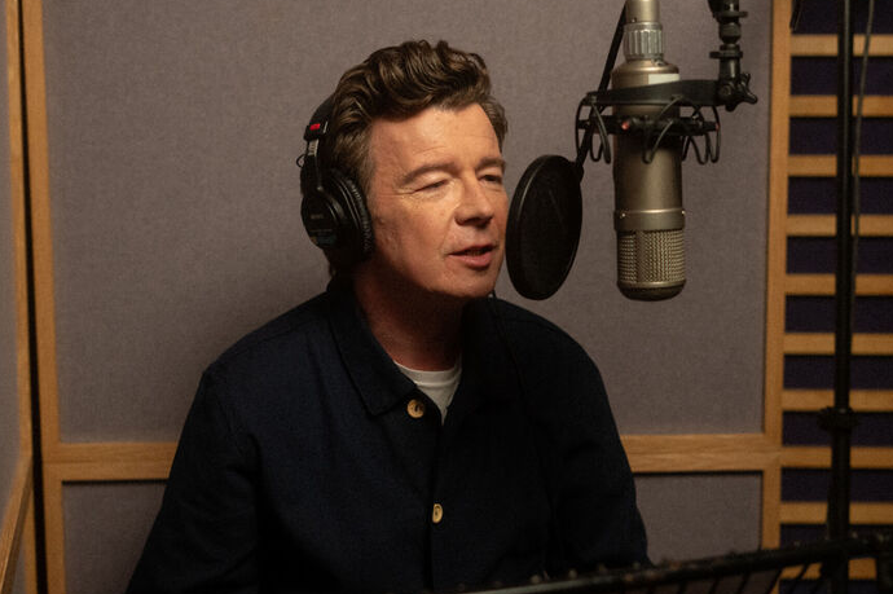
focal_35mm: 58
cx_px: 465
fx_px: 1438
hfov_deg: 34.5
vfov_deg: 23.3
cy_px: 315
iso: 2000
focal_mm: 50
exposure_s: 1/100
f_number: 2.8
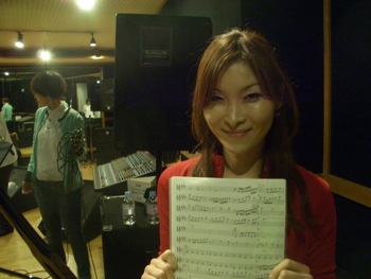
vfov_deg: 40.7
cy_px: 140
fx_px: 375
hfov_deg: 52.6
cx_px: 186
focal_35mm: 35
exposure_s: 1/8
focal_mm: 5.8
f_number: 2.6
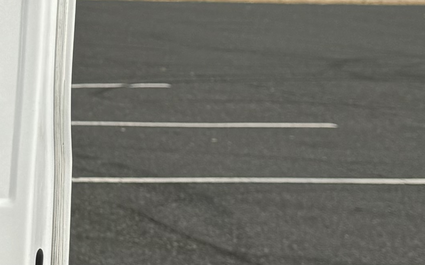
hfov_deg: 13.8
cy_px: 134
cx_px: -295
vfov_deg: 9.5
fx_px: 1598
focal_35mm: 138
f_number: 1.78
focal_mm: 6.76
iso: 80
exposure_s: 1/7937
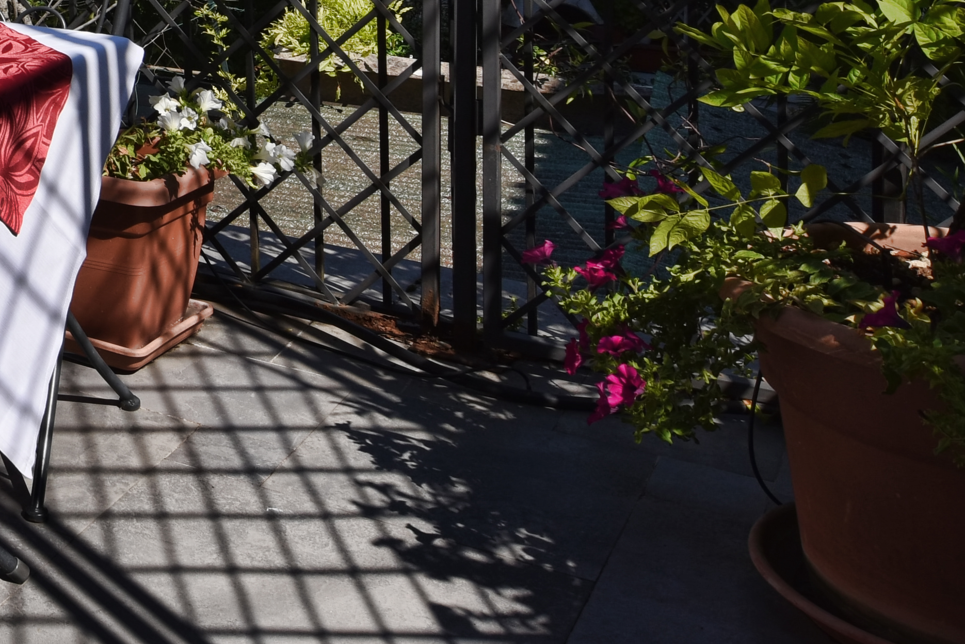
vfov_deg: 19.2
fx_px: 1689
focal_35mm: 63
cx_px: -365
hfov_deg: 26.0
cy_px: -290
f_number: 9
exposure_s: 1/250
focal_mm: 16
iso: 100
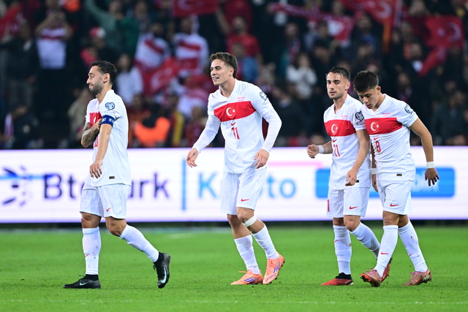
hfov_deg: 3.4
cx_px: 234
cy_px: 156
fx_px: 7801
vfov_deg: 2.3
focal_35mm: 600
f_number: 2.8
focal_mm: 400
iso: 3200
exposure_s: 1/1600
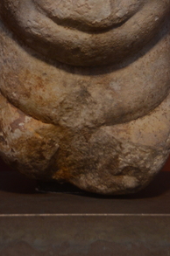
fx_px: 1210
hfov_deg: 8.0
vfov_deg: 11.9
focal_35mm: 170
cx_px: 66
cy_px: -25
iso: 1000
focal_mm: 50
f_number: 4.8
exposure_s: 1/10
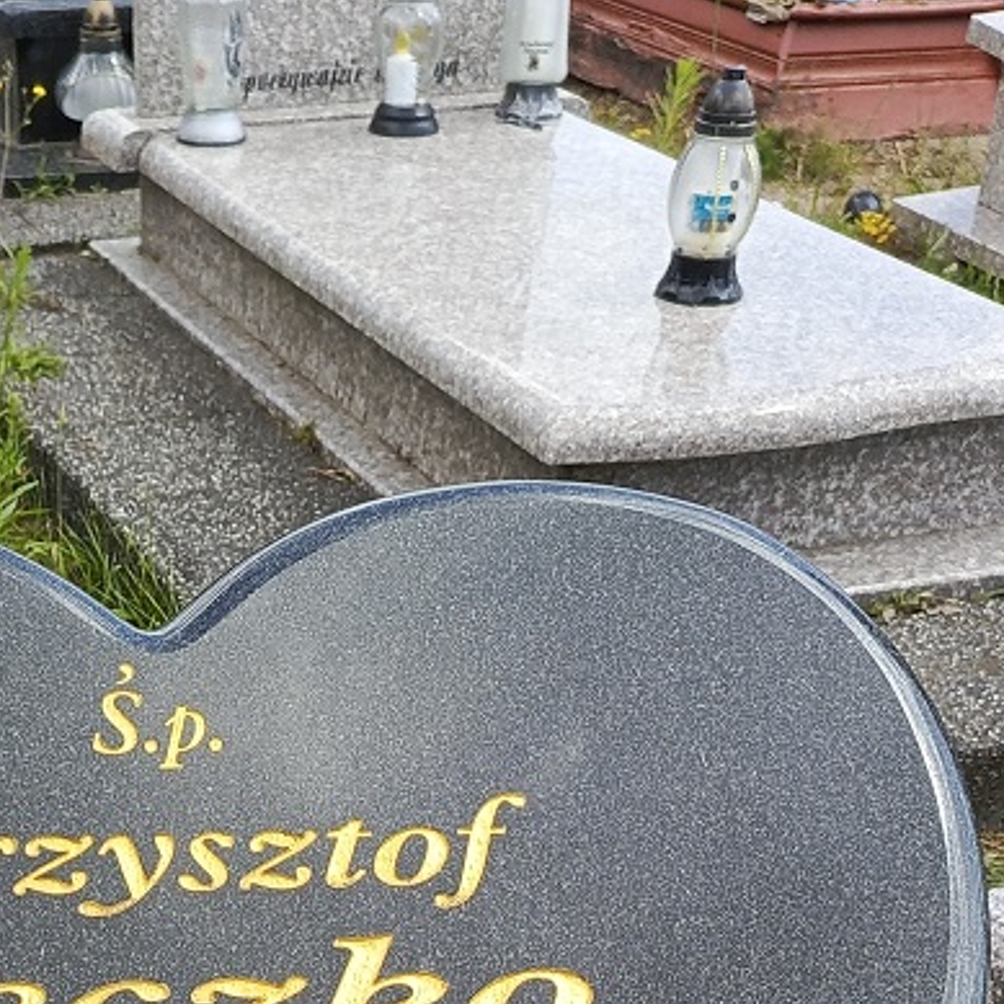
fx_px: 2133
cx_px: 164
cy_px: 1343
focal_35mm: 65
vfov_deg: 23.2
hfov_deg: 25.9
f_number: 1.75
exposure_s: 1/200
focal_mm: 5.25
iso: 66
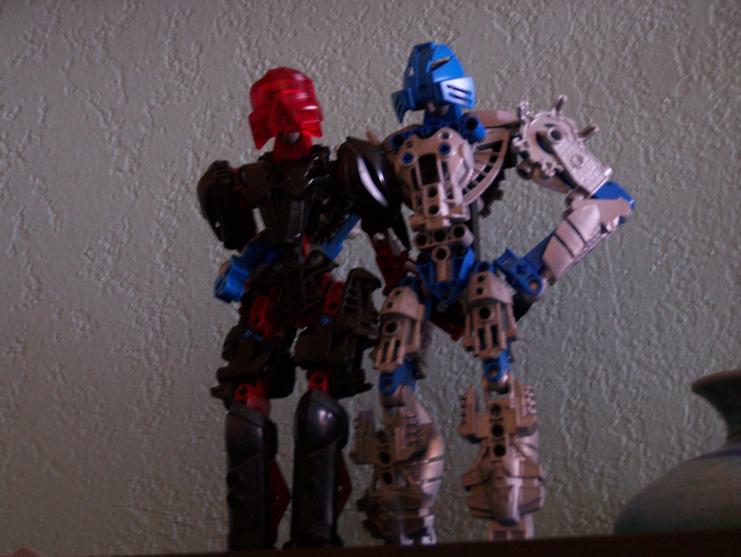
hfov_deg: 16.8
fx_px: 2506
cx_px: 370
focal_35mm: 117
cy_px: 278
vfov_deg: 12.7
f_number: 3.2
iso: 160
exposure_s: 1/8
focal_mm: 19.4
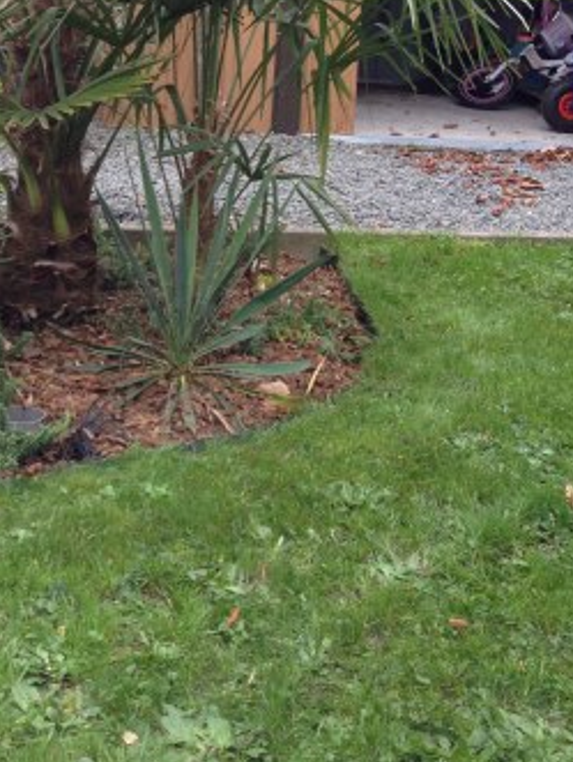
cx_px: 78
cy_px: 24
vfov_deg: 26.8
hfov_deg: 21.0
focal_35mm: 69
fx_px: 1520
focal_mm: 4.28
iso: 50
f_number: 2.4
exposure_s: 1/60
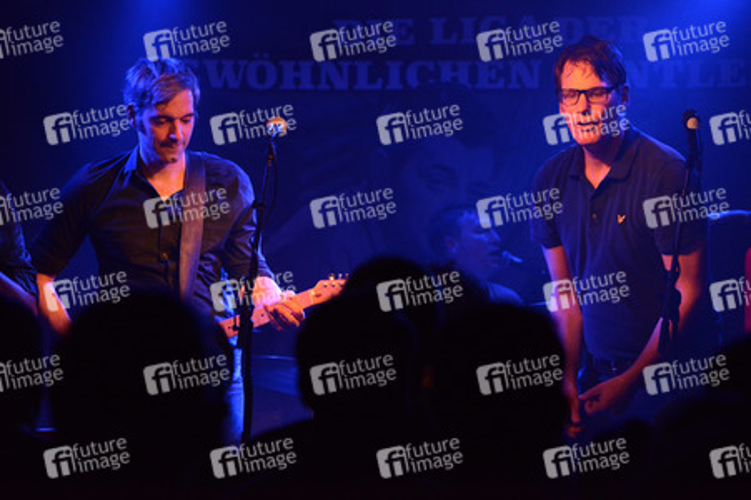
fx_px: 2918
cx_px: 376
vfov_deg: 9.8
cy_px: 250
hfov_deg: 14.7
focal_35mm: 140
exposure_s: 1/250
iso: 6400
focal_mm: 140
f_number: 4.5
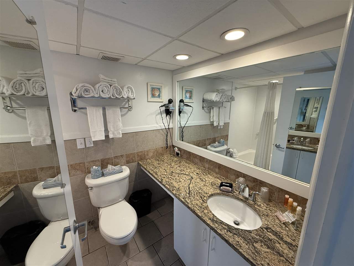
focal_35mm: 14
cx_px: 177
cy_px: 133
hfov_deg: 102.1
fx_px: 143
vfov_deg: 85.7
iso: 200
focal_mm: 2.22
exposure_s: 1/120
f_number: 2.2
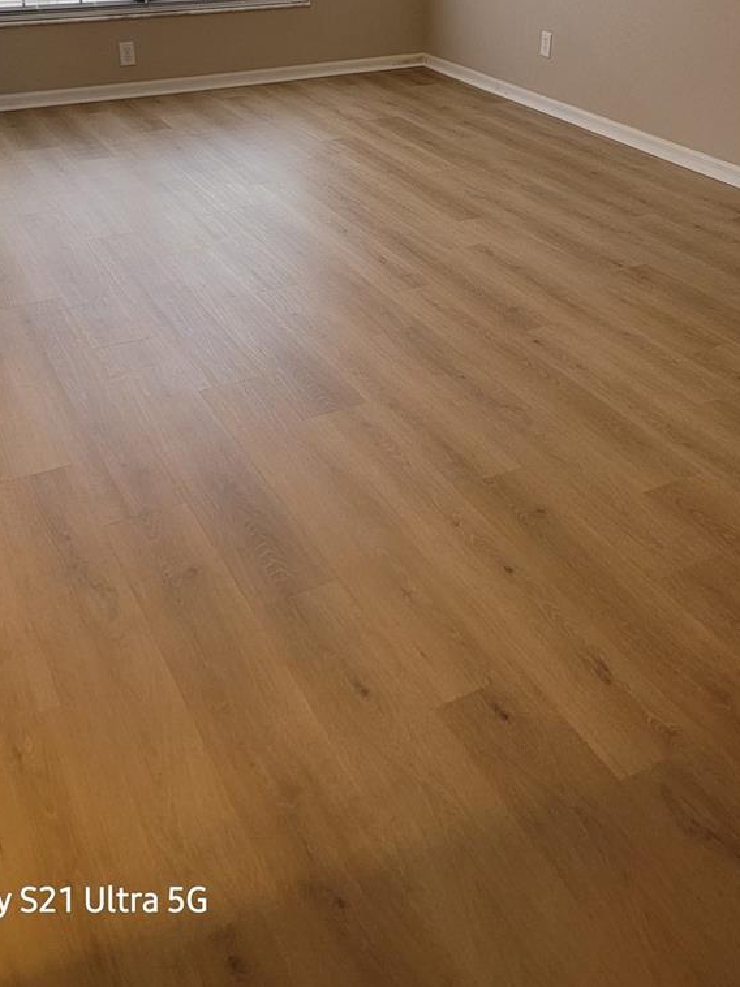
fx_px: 1084
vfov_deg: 46.7
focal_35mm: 38
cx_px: 425
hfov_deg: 37.6
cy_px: 212
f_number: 1.8
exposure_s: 1/120
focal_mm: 6.7
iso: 200
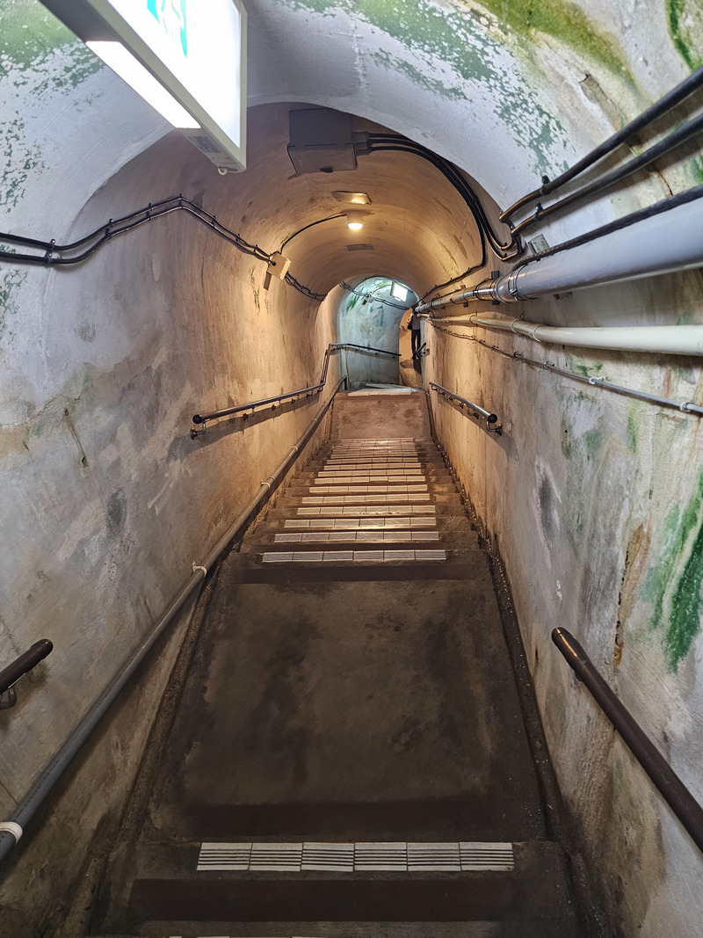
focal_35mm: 23
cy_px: 469
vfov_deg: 73.9
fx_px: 623
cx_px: 352
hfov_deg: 58.9
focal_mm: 6.3
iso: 640
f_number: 1.7
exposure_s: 1/30
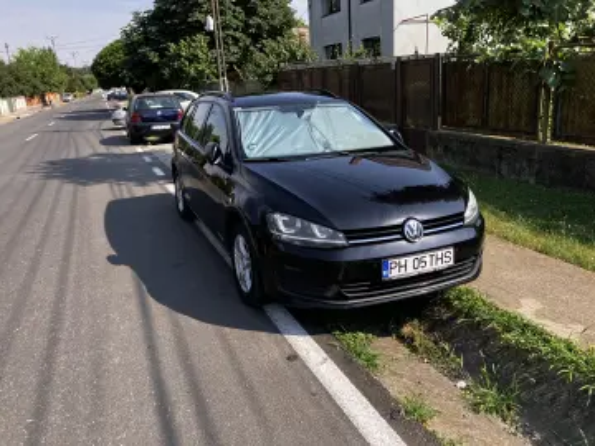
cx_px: 298
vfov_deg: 49.7
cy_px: 223
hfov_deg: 63.4
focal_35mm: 28
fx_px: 481
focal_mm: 3.99
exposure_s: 1/813
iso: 32
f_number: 1.8
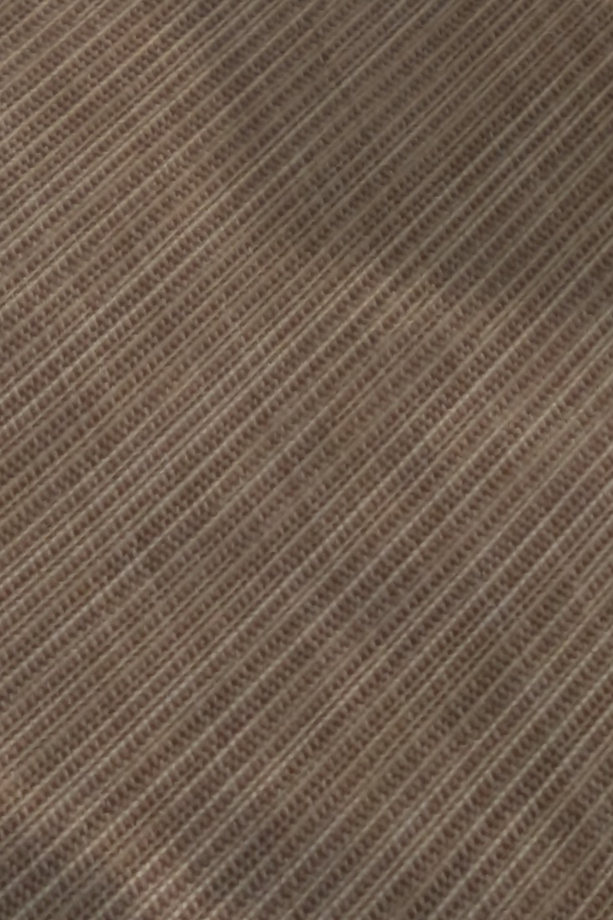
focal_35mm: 93
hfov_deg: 14.6
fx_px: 2376
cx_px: 133
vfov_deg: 9.4
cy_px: -2336
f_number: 1.95
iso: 40
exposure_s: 1/1887
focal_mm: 2.23
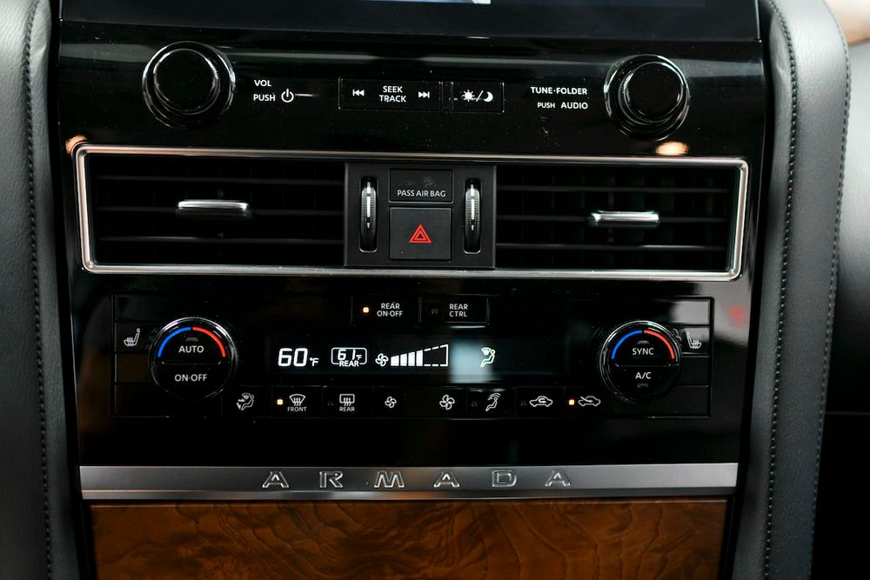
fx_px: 1039
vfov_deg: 31.2
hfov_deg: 45.4
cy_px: 293
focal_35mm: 43
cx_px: 425
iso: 2500
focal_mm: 42
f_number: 3.5
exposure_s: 1/250
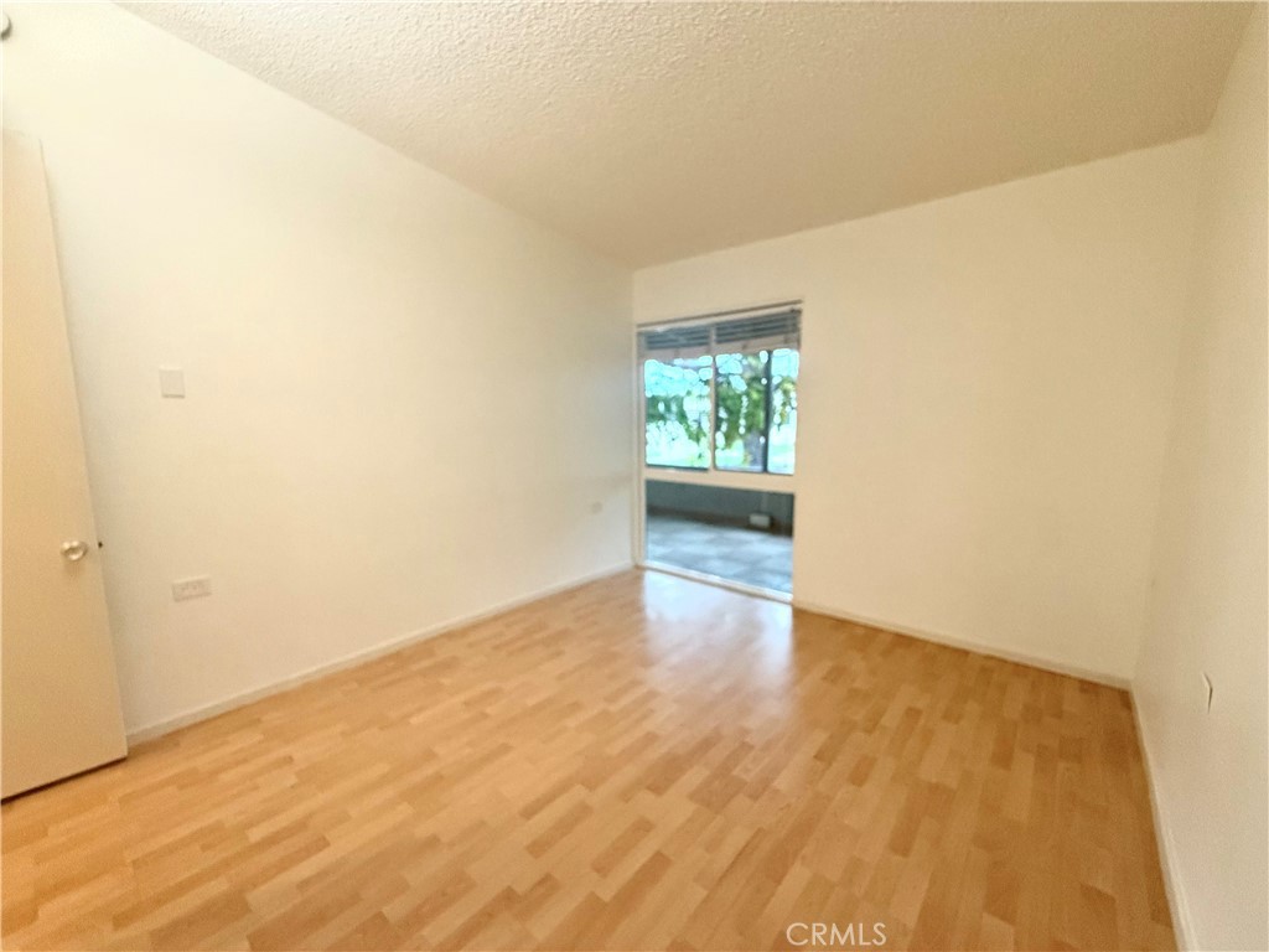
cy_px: 476
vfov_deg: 85.7
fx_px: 513
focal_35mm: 14
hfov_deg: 102.1
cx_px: 634
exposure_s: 1/120
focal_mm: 2.22
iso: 500
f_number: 2.2
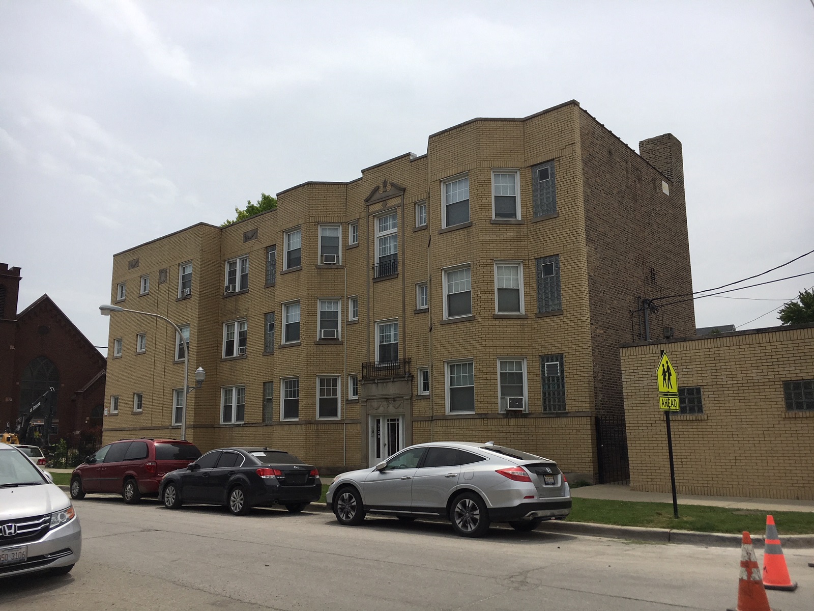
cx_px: 407
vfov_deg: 48.2
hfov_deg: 61.7
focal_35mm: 29
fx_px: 682
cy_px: 306
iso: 25
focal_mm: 4.15
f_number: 2.2
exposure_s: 1/2849
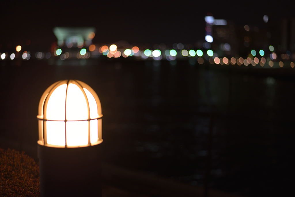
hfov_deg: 39.6
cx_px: 148
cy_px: 98
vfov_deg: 27.0
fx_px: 410
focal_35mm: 50
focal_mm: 50
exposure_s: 1/50
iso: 640
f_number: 1.8
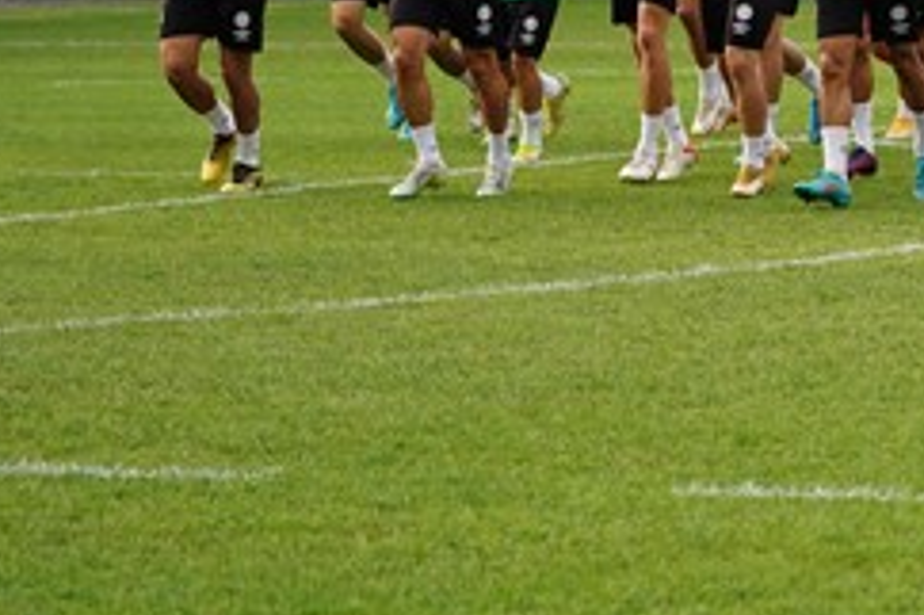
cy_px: -115
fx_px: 6361
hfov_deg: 8.2
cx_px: 1084
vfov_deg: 5.5
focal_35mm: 248
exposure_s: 1/500
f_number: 4.5
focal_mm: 100
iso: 500
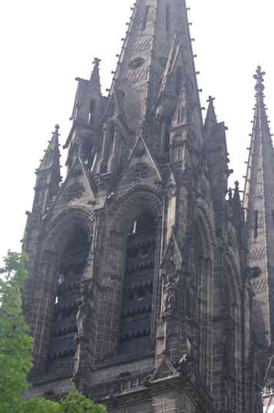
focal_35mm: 92
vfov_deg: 22.1
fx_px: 1051
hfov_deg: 14.8
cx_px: 201
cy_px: 258
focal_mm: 33
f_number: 5.6
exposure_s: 1/125
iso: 100
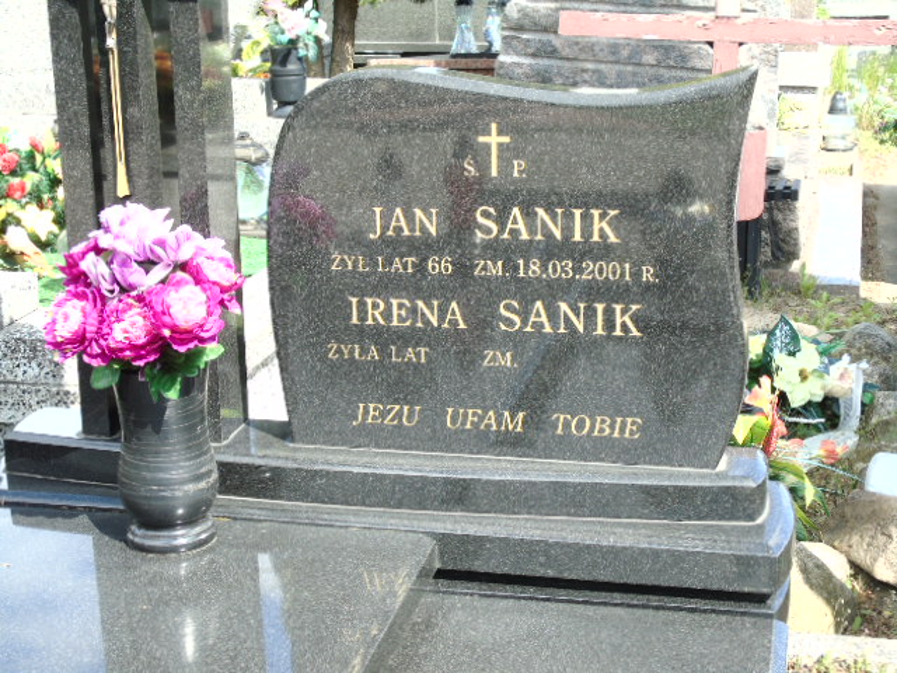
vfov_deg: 23.7
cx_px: 448
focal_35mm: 62
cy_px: 336
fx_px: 1607
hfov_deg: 31.2
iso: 80
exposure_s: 1/160
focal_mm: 11
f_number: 4.5
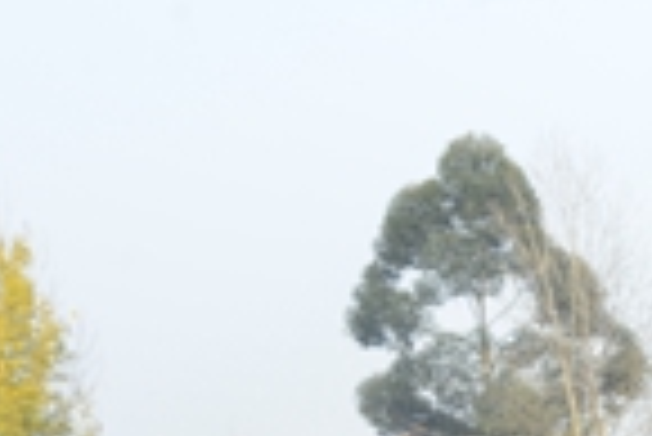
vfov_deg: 10.3
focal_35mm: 131
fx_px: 2375
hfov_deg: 14.2
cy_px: 544
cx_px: 1102
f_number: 7.1
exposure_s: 1/250
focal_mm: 38
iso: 400
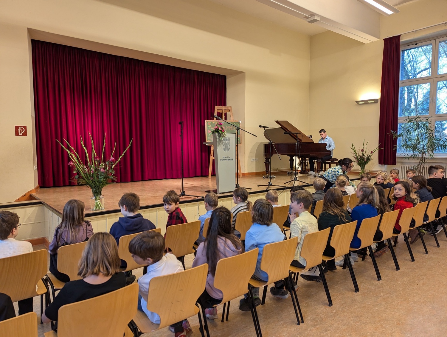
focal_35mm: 24
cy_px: 168
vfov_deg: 56.9
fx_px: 310
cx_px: 224
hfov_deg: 71.5
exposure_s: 1/100
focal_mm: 6.81
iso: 306
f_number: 1.85
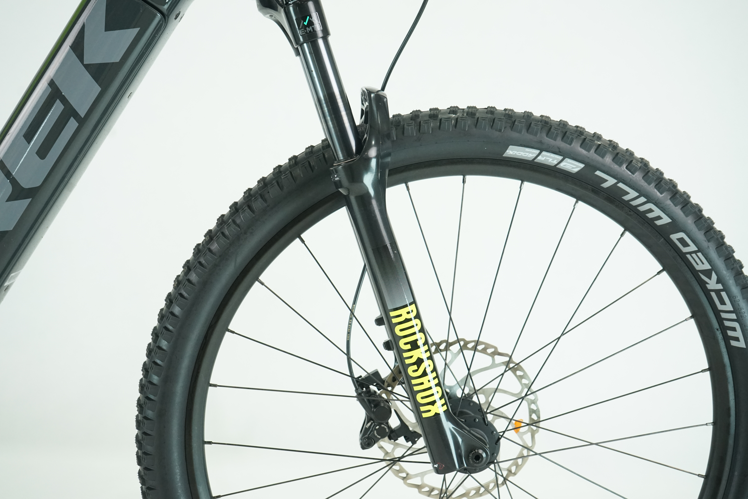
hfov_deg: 46.4
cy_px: 250
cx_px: 374
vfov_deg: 31.9
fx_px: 873
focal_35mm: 42
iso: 2500
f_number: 6.3
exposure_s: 1/200
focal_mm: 42
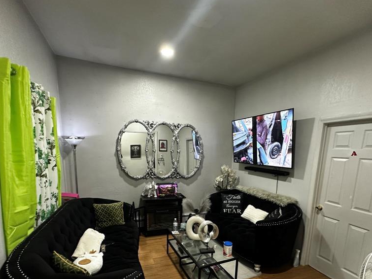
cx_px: 193
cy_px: 186
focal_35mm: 19
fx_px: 204
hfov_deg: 84.6
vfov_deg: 66.8
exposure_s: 1/60
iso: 500
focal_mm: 2.22
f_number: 2.2
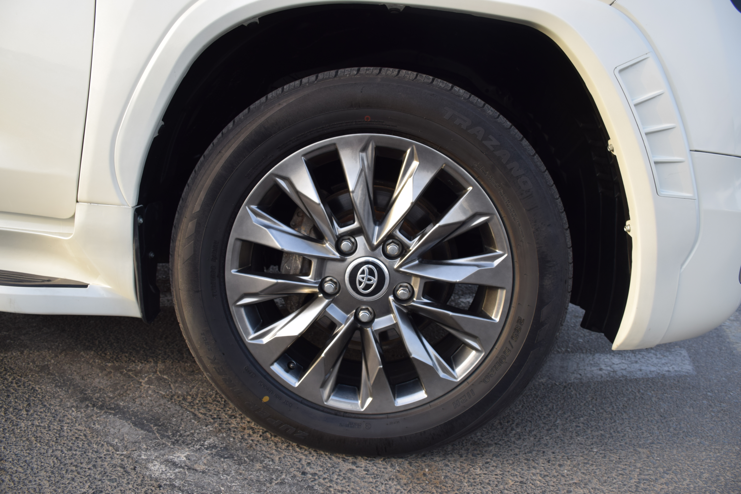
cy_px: 247
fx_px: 556
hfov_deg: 67.4
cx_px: 370
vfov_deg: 47.9
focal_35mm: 27
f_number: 5.6
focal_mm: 18
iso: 200
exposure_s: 1/160
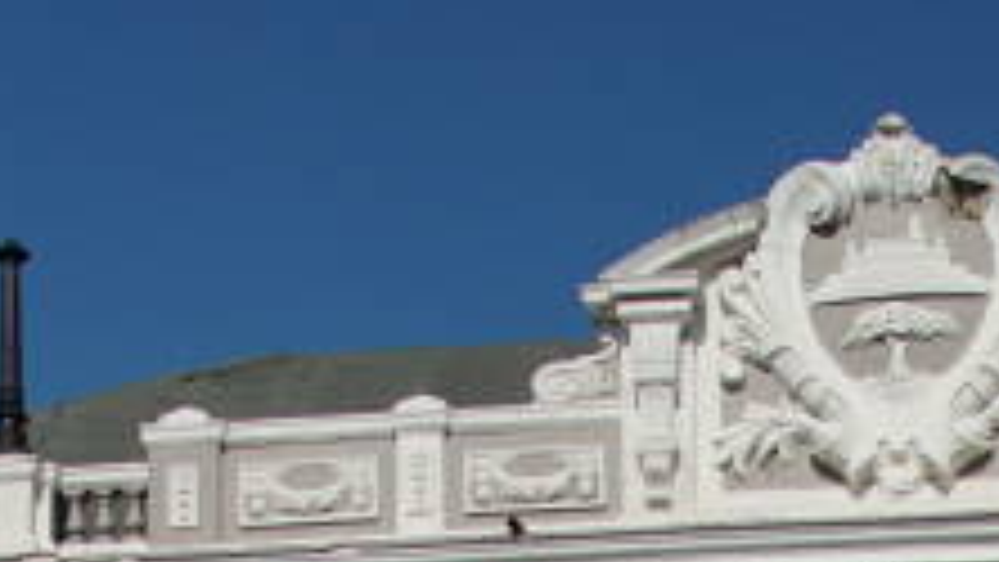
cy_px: 1760
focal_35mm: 154
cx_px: 986
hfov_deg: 13.8
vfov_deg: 7.0
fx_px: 4081
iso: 100
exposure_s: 1/250
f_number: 7.1
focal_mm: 17
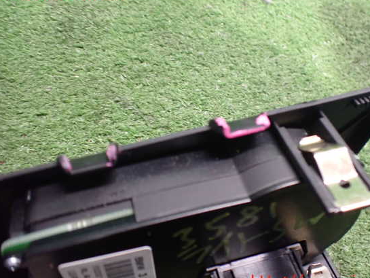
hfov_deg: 55.3
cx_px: 201
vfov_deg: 43.0
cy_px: 137
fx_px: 353
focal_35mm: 33
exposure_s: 1/30
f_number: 2.3
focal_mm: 5.4
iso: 1000
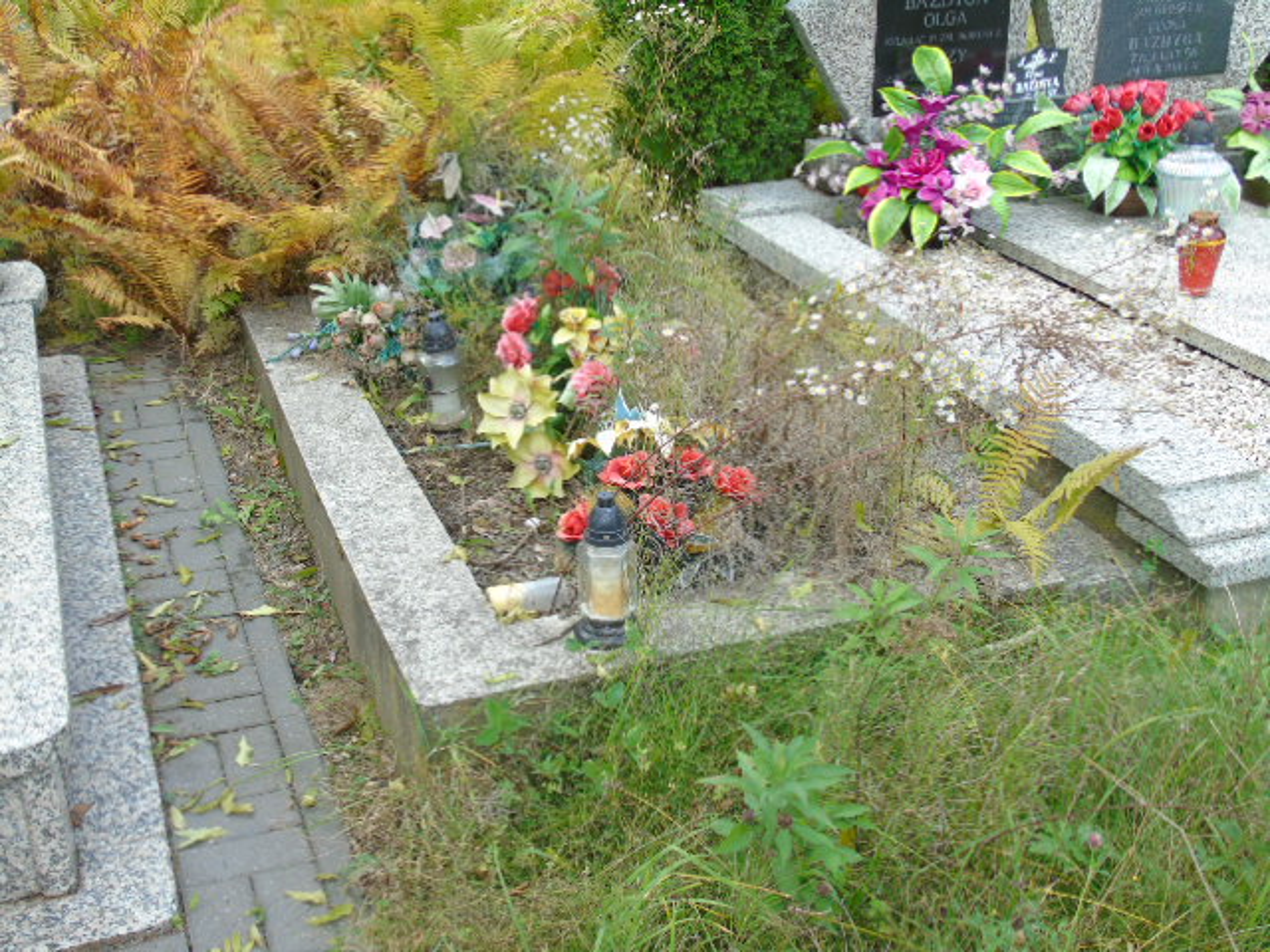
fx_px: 1468
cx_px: 635
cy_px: 476
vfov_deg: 36.0
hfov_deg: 46.8
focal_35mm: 40
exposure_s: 1/60
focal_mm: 7.1
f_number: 3.9
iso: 80
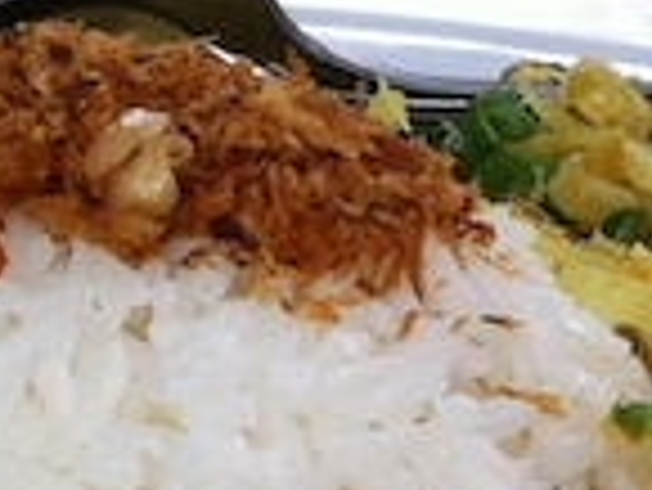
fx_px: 3638
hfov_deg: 10.1
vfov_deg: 7.7
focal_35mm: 193
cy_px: 539
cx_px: -63
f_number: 2.8
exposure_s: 1/156
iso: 80
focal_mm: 3.85
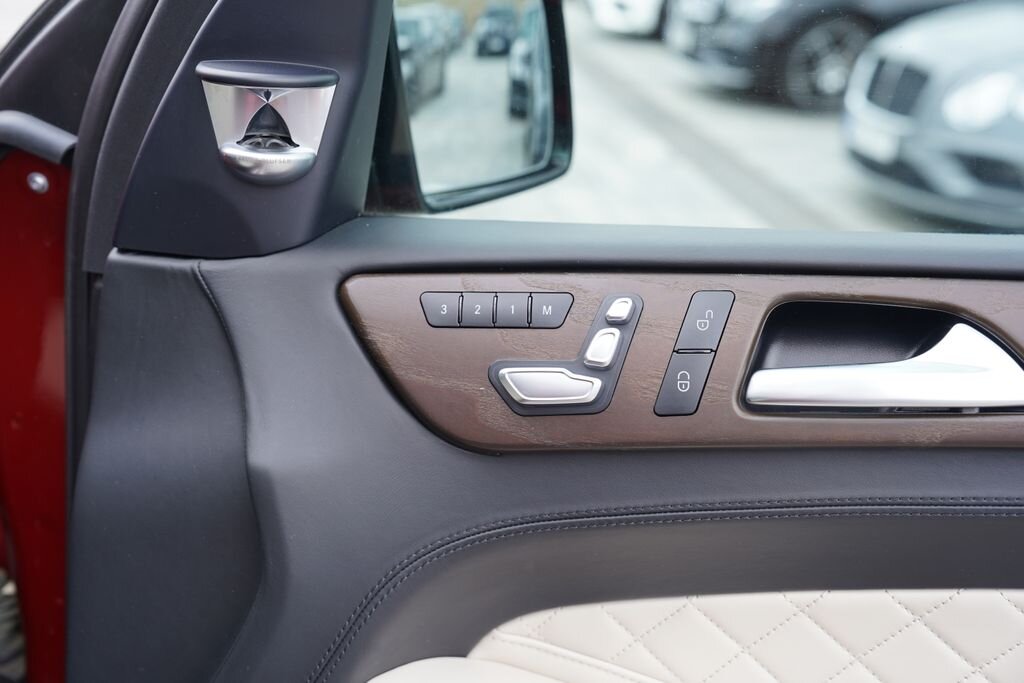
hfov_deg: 41.9
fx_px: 1337
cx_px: 512
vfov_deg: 28.7
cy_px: 342
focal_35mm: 47
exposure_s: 1/80
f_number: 4.5
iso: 100
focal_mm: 47
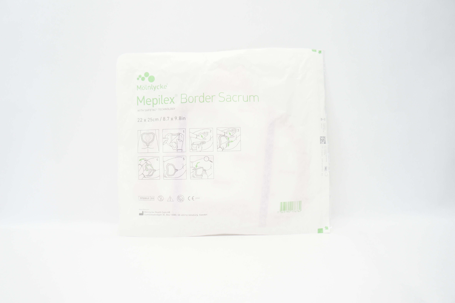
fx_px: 341
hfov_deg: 67.4
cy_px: 152
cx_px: 228
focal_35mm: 27
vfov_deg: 47.8
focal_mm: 18
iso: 400
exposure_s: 1/80
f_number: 4
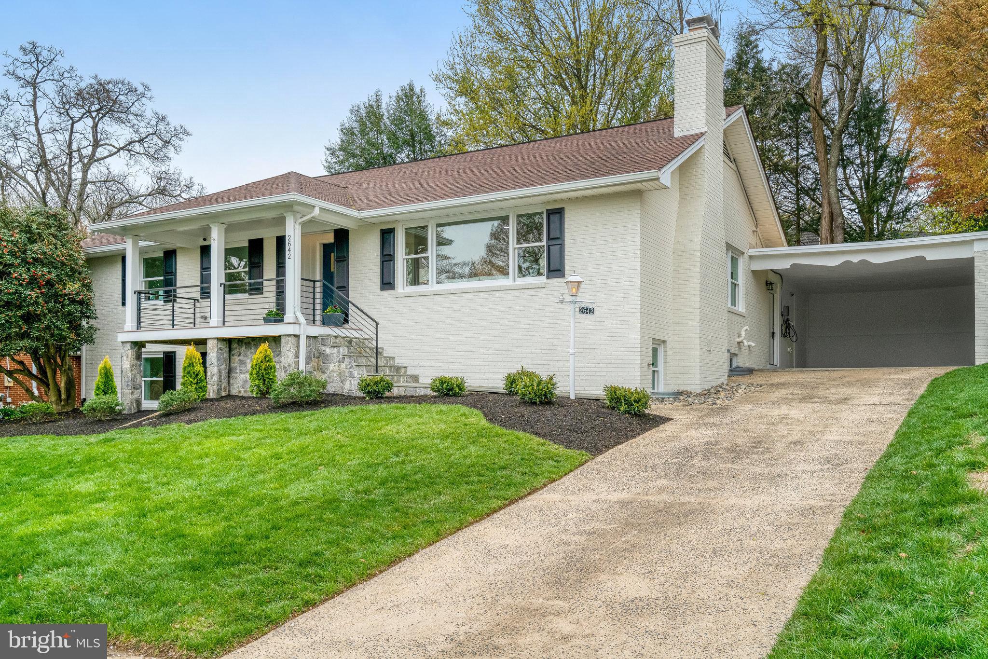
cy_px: 330
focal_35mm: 29
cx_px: 494
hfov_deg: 63.7
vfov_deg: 45.0
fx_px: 796
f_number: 8
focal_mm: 29
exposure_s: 1/1600
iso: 1250
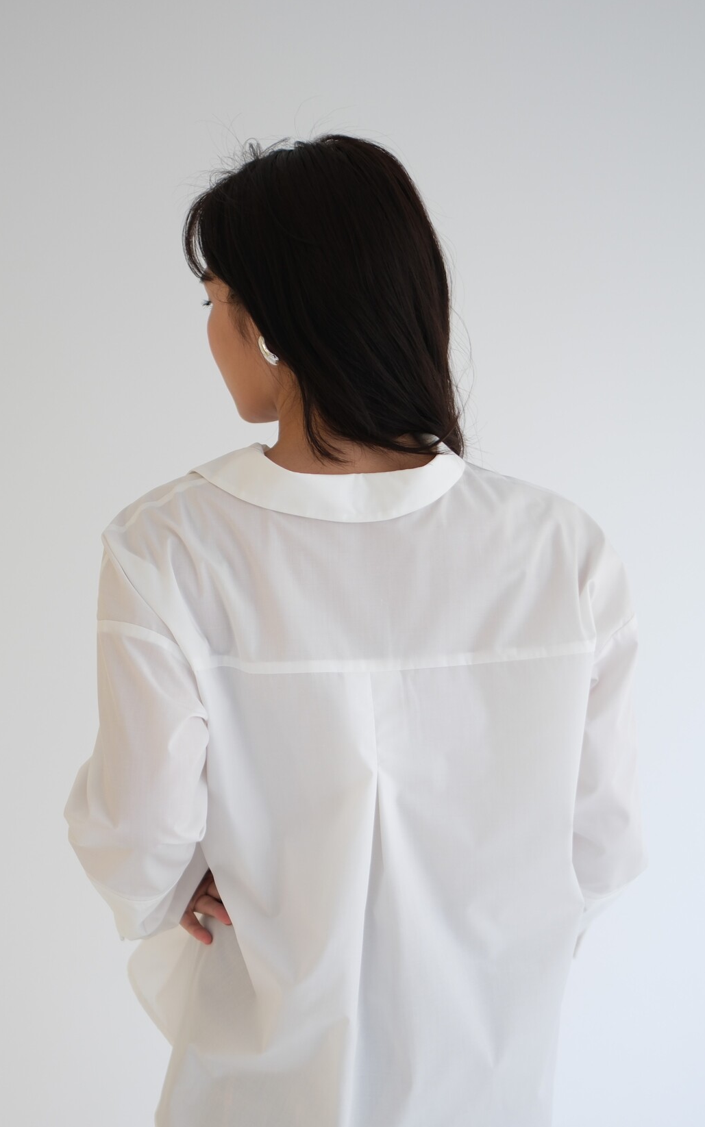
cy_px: 743
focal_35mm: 52
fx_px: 1598
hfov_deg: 24.9
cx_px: 343
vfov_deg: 38.5
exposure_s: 1/125
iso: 125
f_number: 1.4
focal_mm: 23
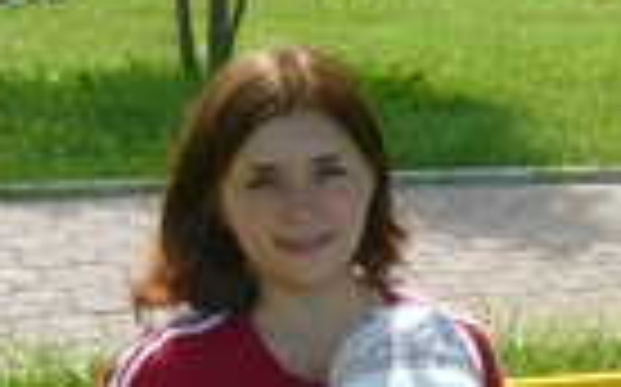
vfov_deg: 11.2
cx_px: 387
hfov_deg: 18.3
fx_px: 1928
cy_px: 518
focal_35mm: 114
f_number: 2.8
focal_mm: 5.5
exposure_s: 1/500
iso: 100
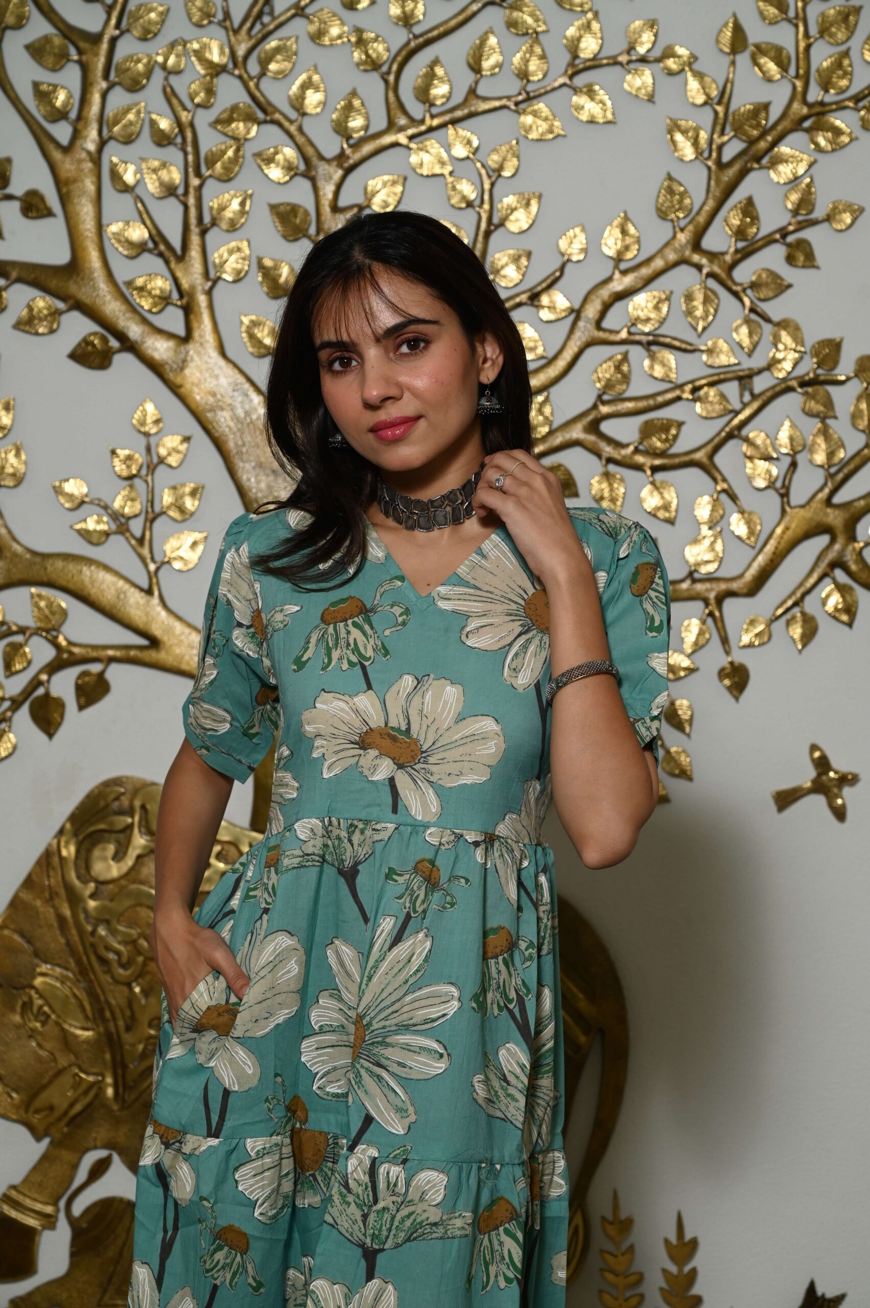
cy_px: 654
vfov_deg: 28.9
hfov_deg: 19.4
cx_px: 435
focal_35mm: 70
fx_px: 2541
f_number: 7.1
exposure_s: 1/160
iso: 400
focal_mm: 70
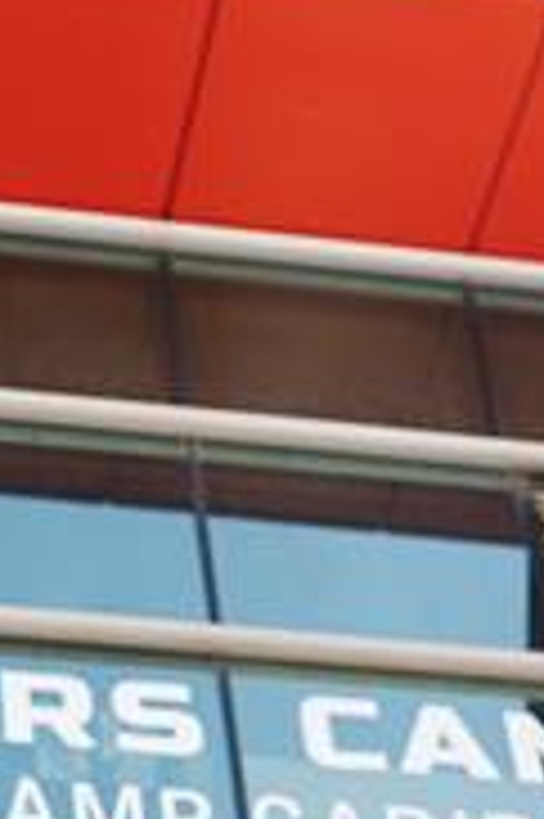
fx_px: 2475
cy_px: 1287
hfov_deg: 12.4
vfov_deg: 16.8
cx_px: 13
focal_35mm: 109
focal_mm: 30
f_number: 4.5
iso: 200
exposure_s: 1/500
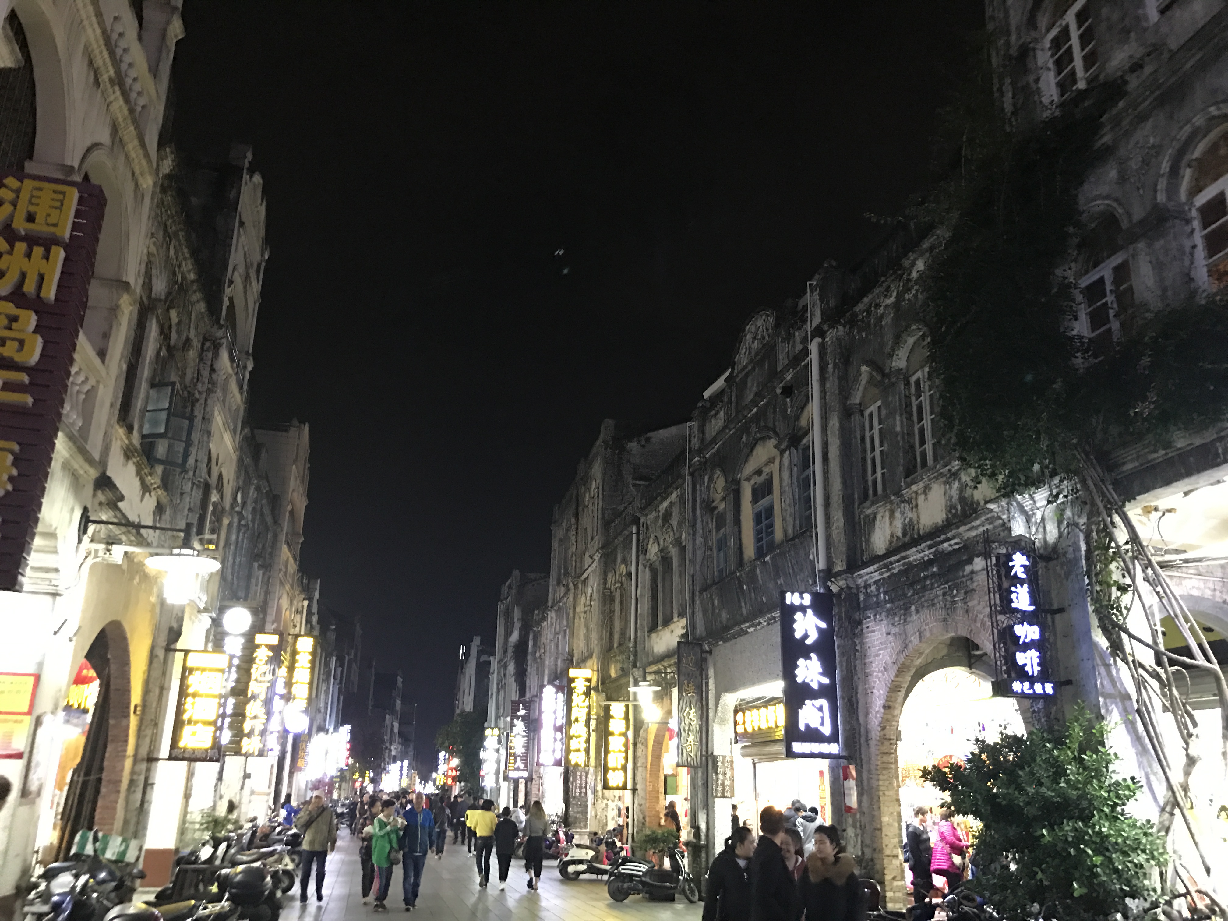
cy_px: 460
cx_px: 614
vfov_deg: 49.7
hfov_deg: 63.4
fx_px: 993
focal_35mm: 28
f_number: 1.8
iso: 80
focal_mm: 3.99
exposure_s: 1/6
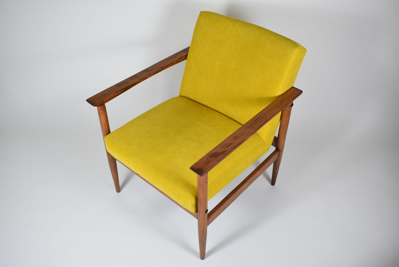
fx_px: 366
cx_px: 200
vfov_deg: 40.0
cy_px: 134
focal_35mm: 33
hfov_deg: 57.2
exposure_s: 1/125
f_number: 5
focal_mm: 22
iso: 800
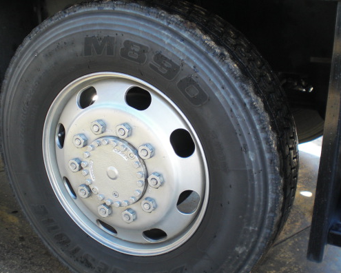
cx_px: 174
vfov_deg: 31.4
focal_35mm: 48
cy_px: 154
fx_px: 484
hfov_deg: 38.8
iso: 100
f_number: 3.1
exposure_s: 1/100
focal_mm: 6.3
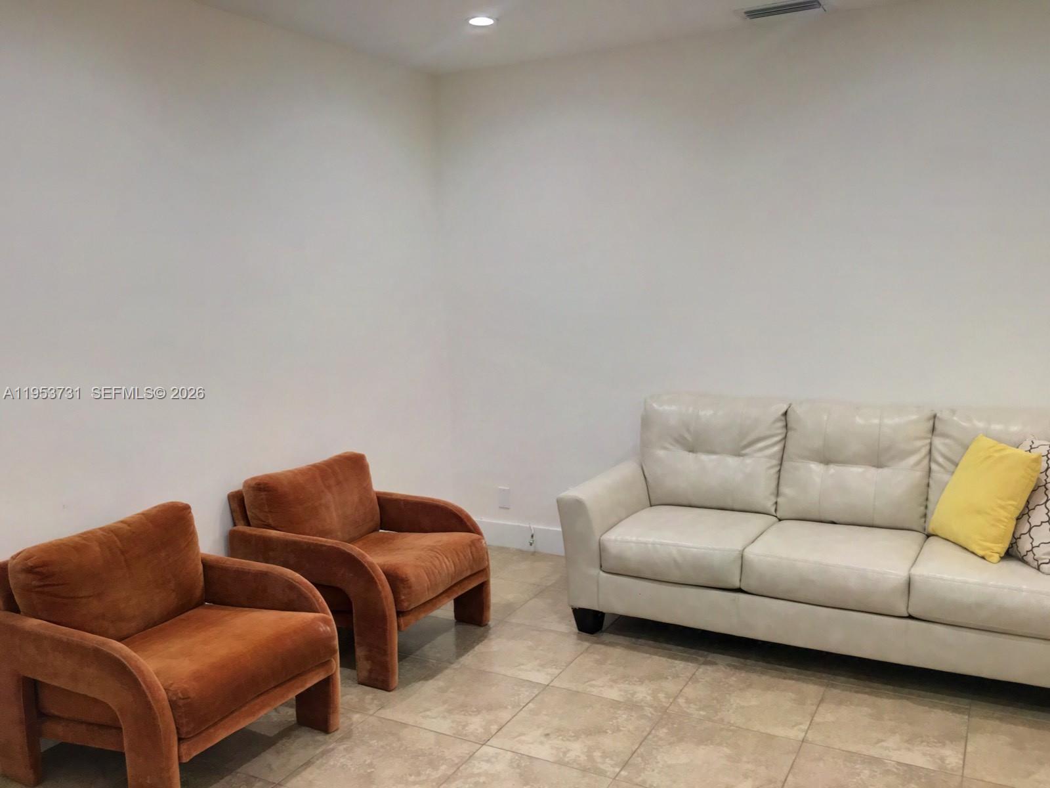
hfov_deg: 61.7
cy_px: 394
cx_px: 525
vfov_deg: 48.2
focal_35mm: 29
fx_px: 880
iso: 64
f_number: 2.2
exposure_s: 1/30
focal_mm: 4.15
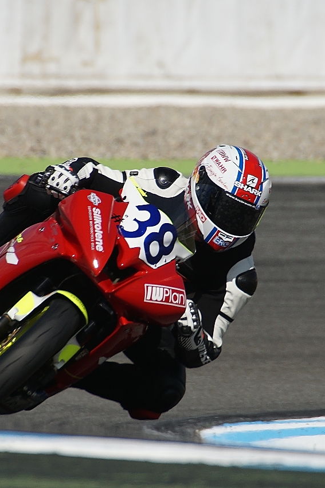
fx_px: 15280
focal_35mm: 1128
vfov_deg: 1.8
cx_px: 174
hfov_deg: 1.2
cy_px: 244
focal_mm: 500
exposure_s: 1/1000
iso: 160
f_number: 7.1
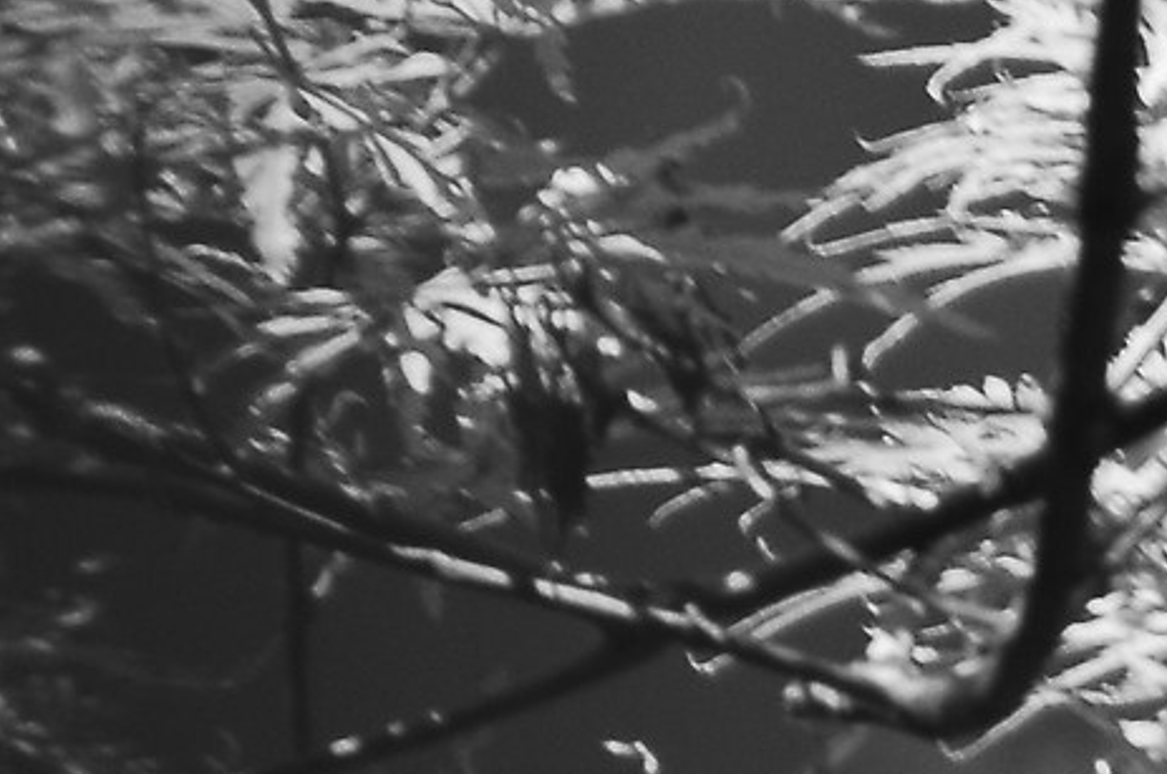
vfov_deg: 0.6
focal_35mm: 2335
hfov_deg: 0.9
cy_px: 118
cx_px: 2737
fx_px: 75561
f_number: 5.6
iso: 200
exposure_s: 1/200
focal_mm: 300
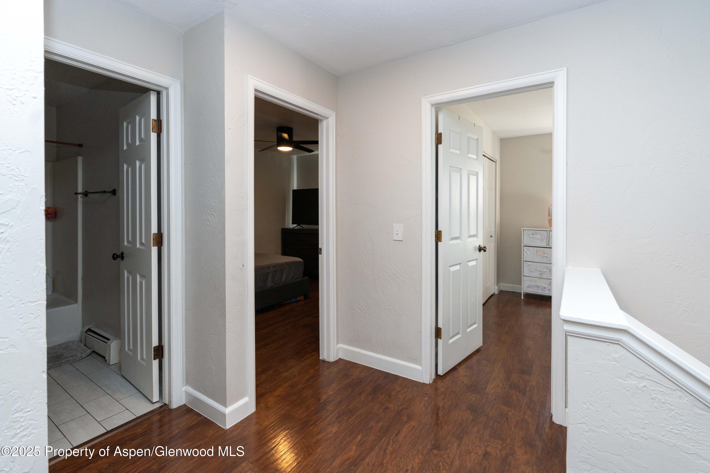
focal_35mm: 16
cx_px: 355
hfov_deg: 96.7
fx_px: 316
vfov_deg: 73.7
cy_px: 236
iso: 1250
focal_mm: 16
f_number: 5.6
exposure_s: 1/200
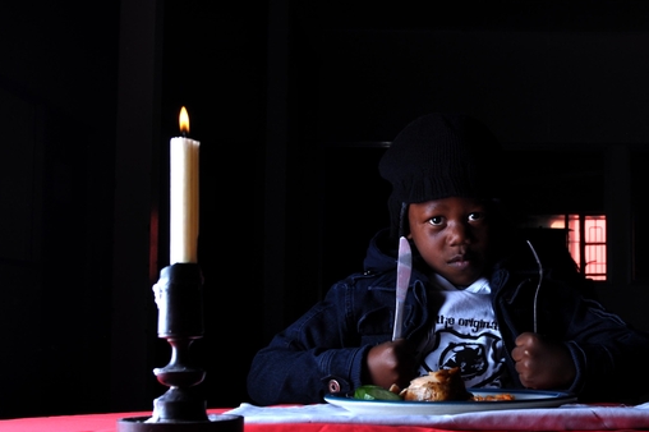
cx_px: 458
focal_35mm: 66
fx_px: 1189
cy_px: 233
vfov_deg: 20.6
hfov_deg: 30.2
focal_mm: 28
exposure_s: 1/125
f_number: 8
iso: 160
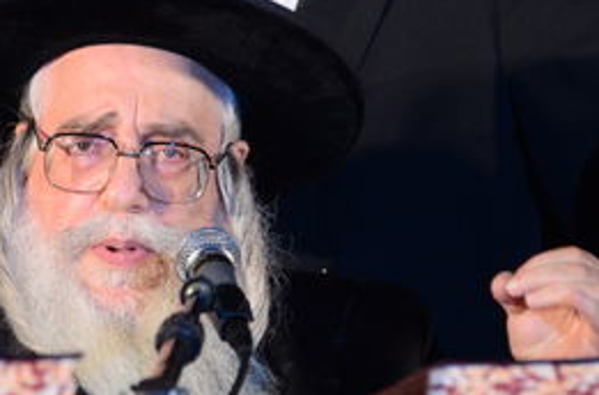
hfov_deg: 4.5
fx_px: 7626
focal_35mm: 460
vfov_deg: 3.0
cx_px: 145
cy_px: 149
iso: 1250
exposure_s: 1/125
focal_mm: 200
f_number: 5.3
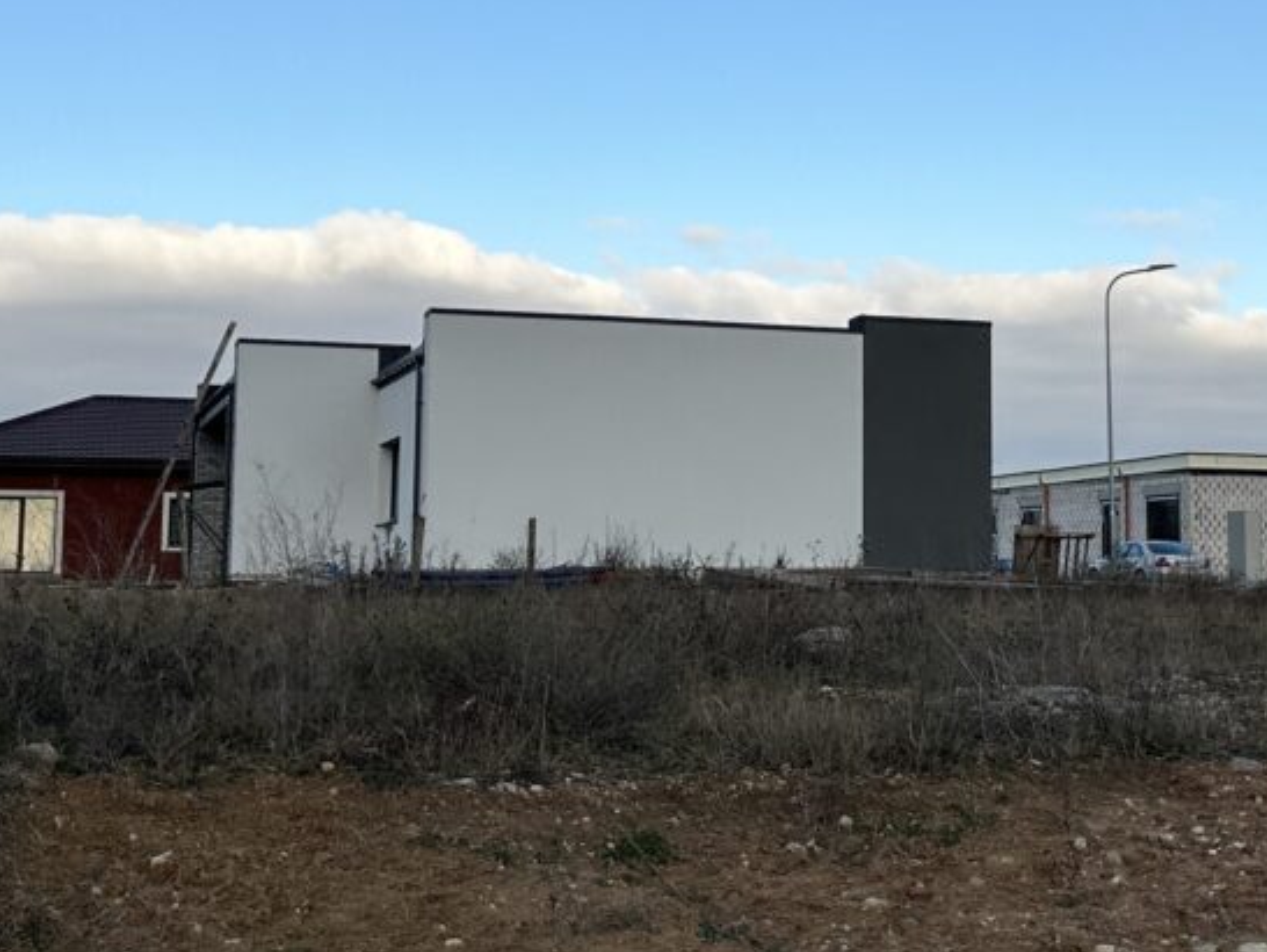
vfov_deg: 31.7
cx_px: 698
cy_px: 255
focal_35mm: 45
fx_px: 1648
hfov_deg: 42.0
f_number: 1.78
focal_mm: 6.86
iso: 80
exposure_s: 1/2732
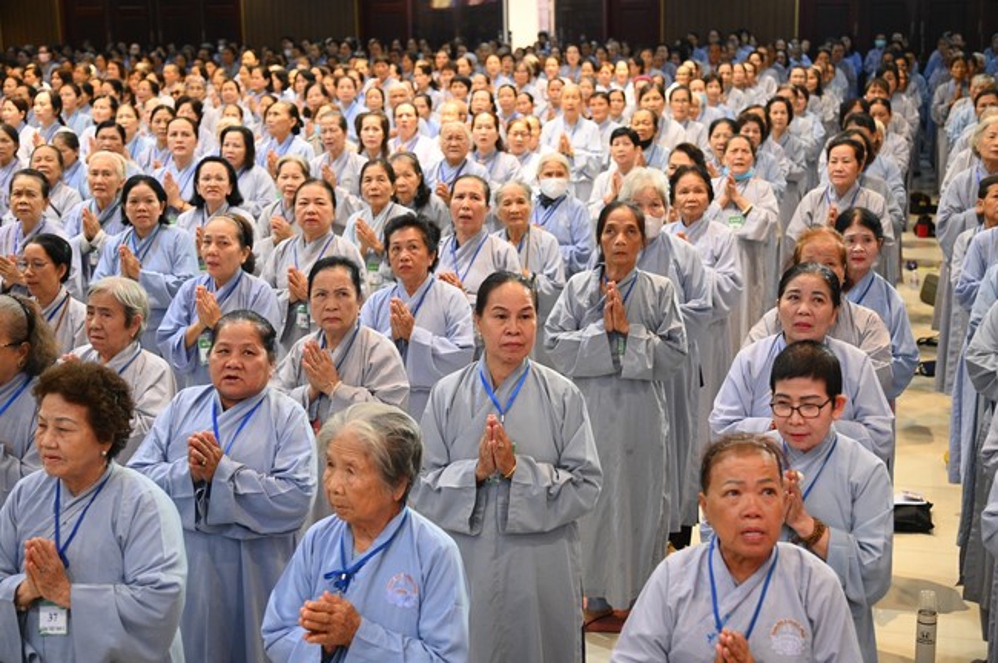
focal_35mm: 50
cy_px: 332
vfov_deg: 26.9
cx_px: 499
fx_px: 1385
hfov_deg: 39.6
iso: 6400
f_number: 4
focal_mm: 50
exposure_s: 1/160
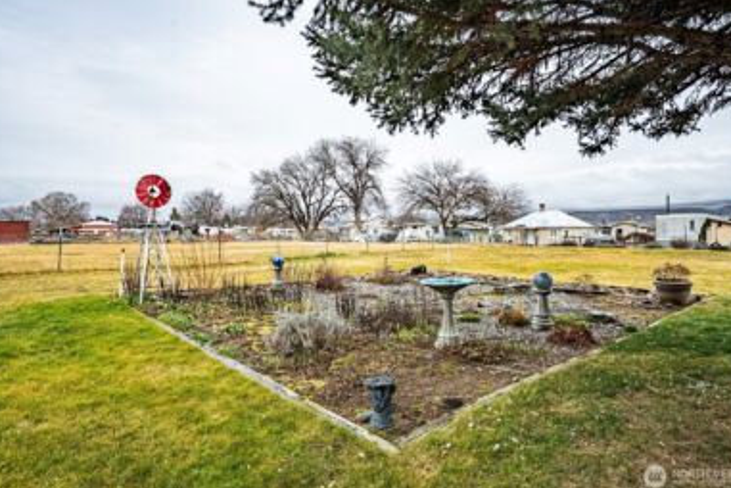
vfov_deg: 59.5
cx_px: 370
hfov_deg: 81.2
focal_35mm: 21
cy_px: 237
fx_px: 426
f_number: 8
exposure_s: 1/5000
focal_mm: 20
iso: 400
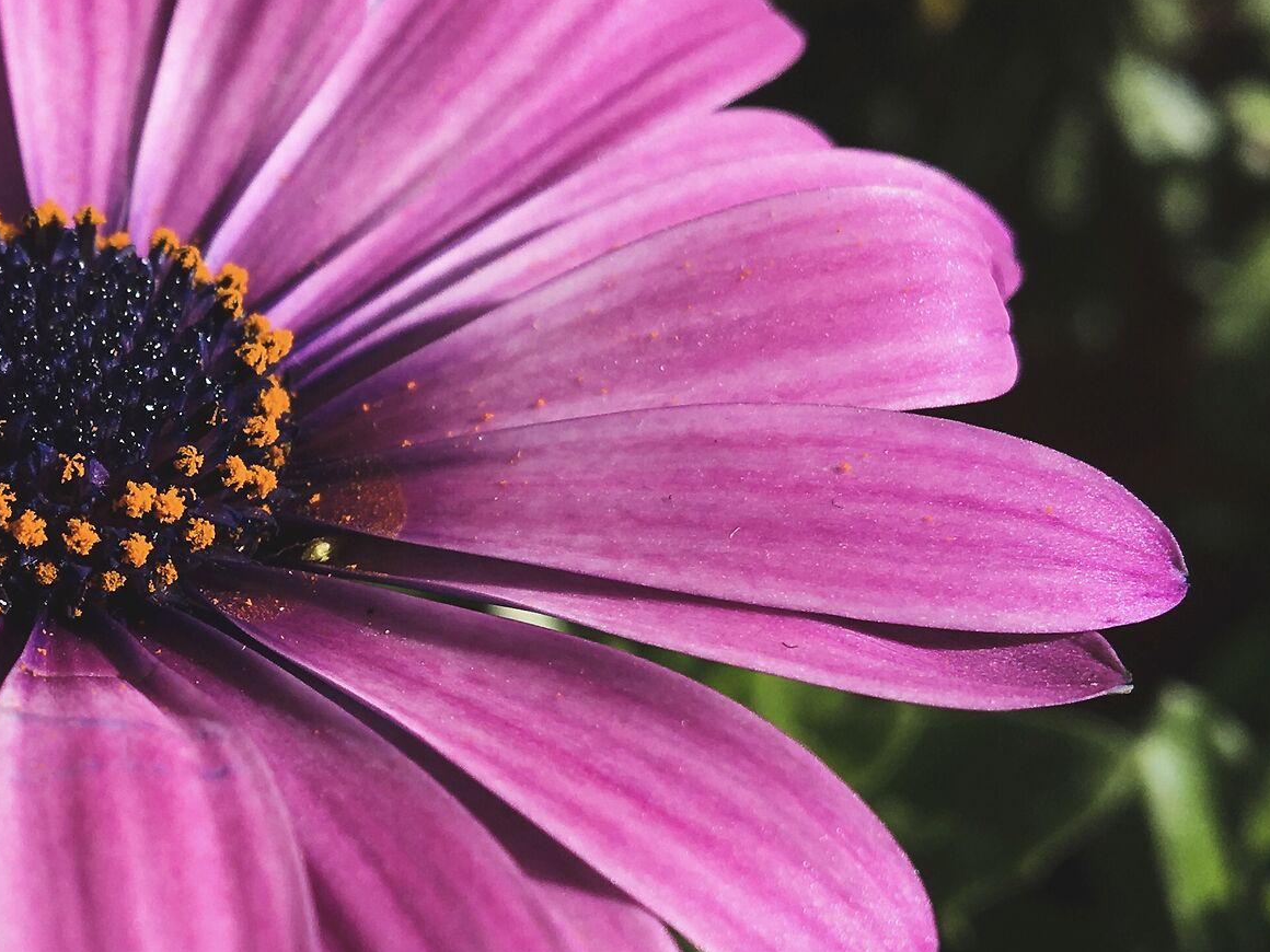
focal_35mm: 60
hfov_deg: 30.7
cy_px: 471
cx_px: 127
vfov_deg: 24.4
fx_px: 2201
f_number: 2.2
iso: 25
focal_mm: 4.15
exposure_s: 1/1250
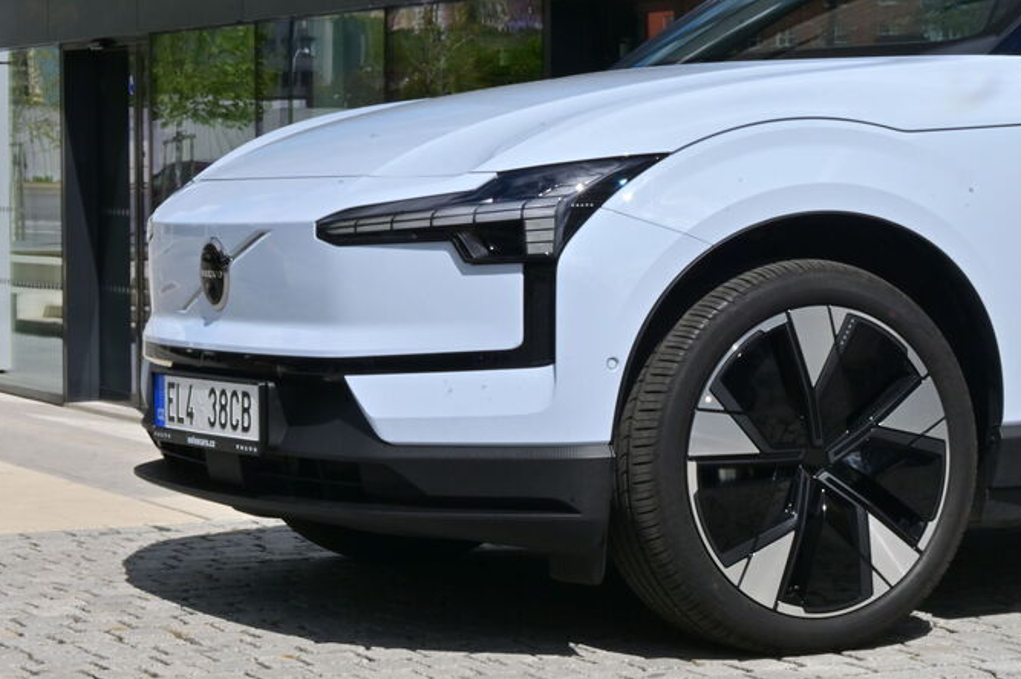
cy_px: 317
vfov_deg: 12.7
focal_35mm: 108
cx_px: 553
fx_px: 3061
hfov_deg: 18.9
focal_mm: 50
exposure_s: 1/80
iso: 250
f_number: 40
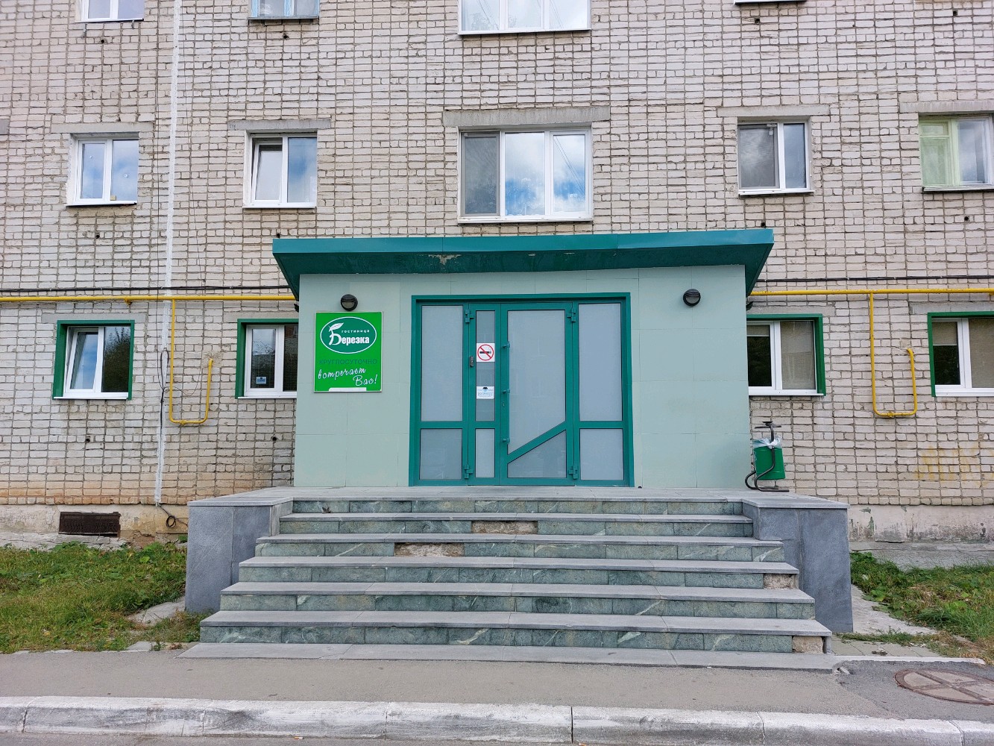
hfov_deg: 71.6
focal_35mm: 24
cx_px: 497
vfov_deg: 56.8
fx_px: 689
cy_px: 373
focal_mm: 5.23
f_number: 1.8
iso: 25
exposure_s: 1/476
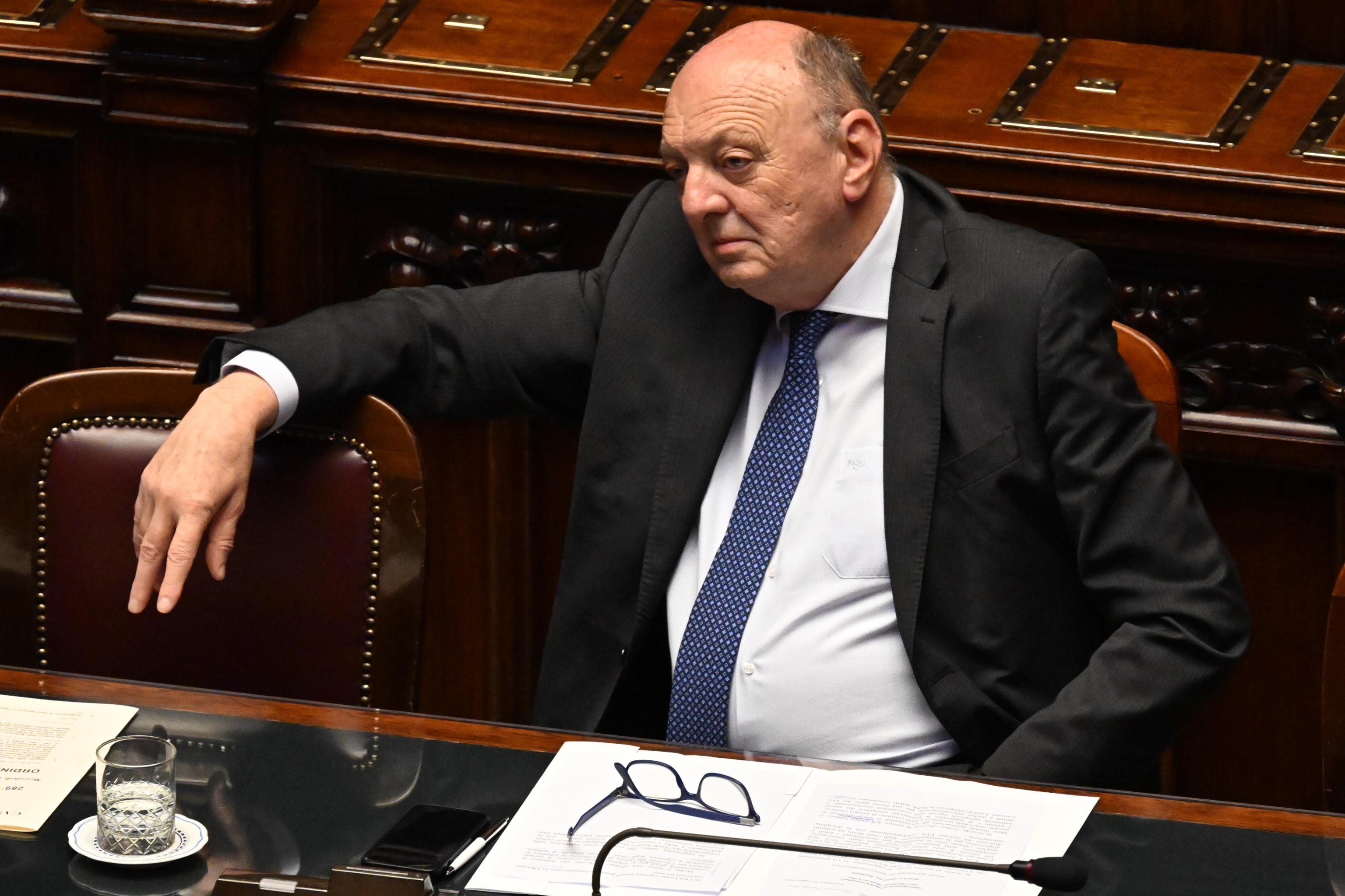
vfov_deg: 2.3
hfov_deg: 3.4
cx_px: 672
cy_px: 448
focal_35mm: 600
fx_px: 22415
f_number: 5.6
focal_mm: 400
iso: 6400
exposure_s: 1/200
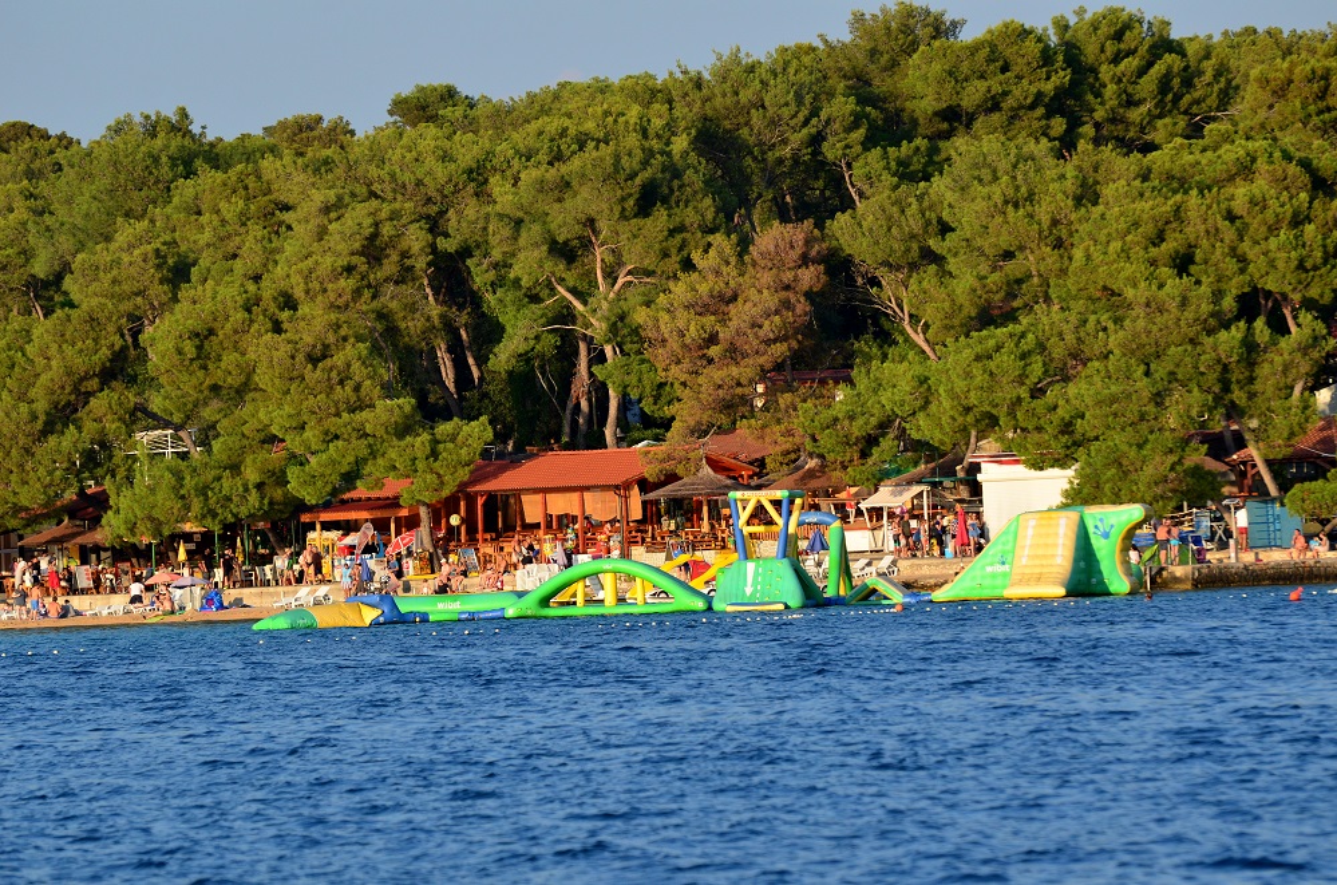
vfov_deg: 4.6
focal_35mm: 300
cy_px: 442
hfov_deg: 6.9
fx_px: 11115
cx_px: 668
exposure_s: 1/1000
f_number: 6.3
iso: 400
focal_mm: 200
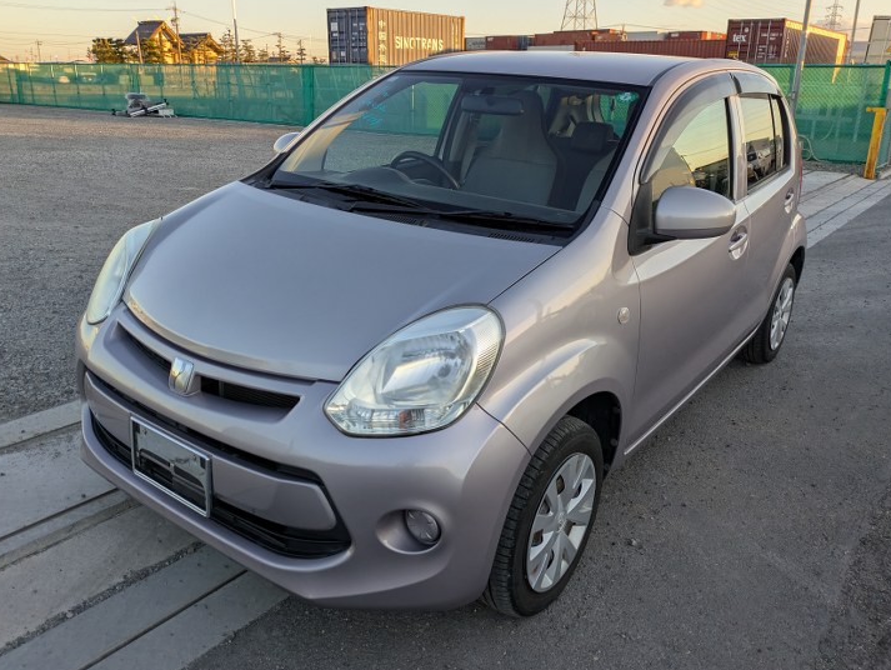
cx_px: 447
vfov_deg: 49.8
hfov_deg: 63.4
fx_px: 721
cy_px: 324
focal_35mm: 28
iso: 46
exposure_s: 1/411
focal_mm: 5.43
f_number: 1.89
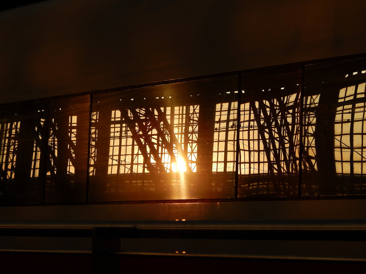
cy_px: 137
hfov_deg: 18.9
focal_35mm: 104
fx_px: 1100
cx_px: 183
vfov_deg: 14.2
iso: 125
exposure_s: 1/500
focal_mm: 18.7
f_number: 4.5
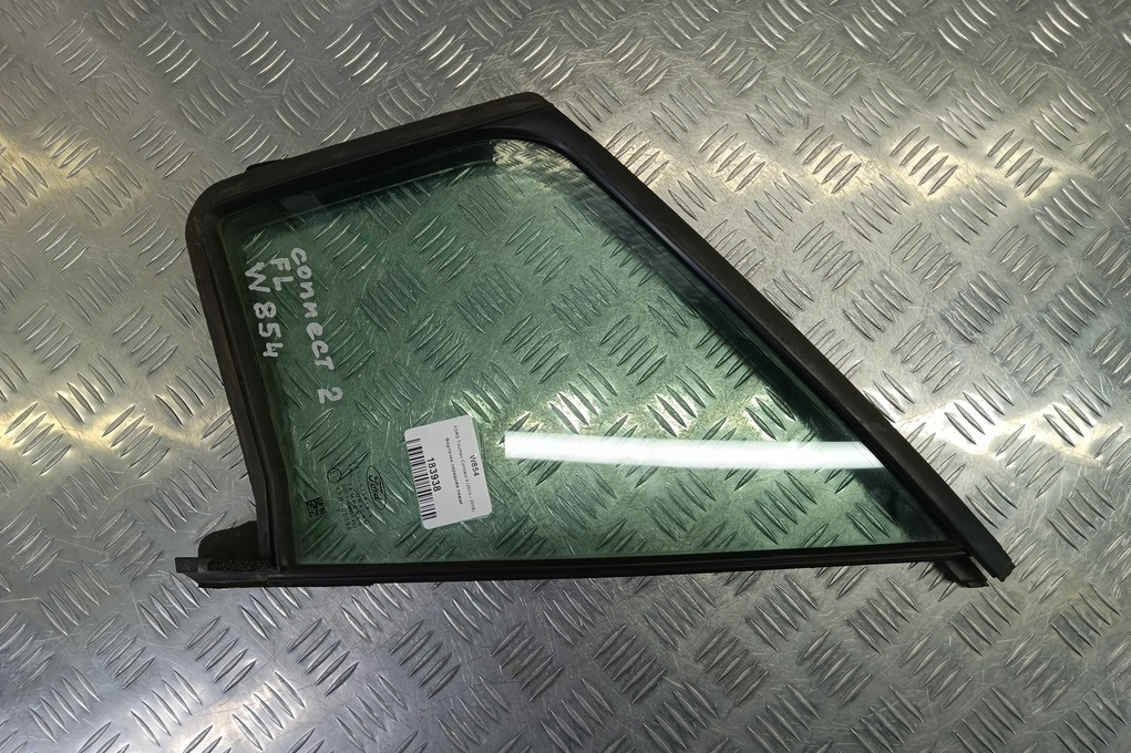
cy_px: 360
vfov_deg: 53.1
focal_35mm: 24
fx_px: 754
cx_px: 566
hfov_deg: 73.8
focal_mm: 4.11
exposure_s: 1/100
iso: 138
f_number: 1.6
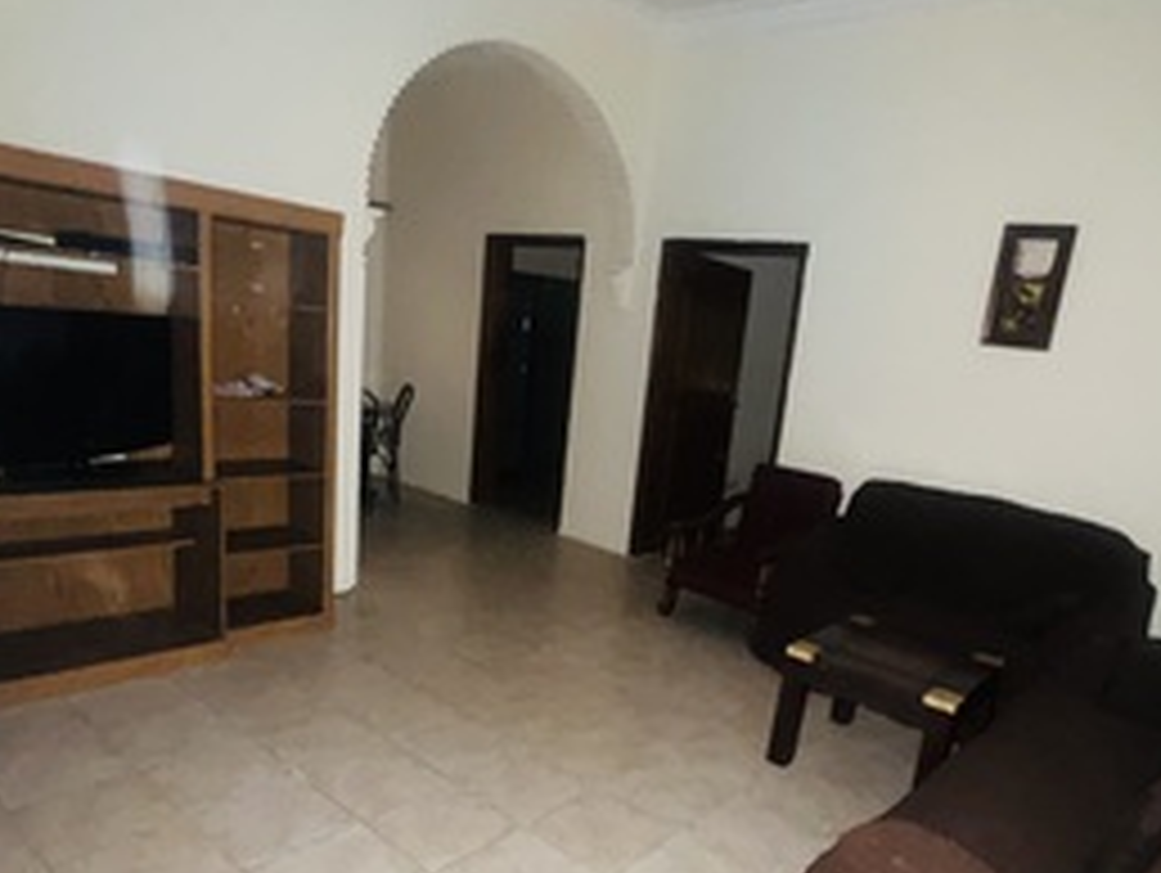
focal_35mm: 23
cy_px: 538
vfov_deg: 58.3
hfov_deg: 73.5
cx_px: 655
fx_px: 772
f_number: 1.8
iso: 640
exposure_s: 1/16
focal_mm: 1.57
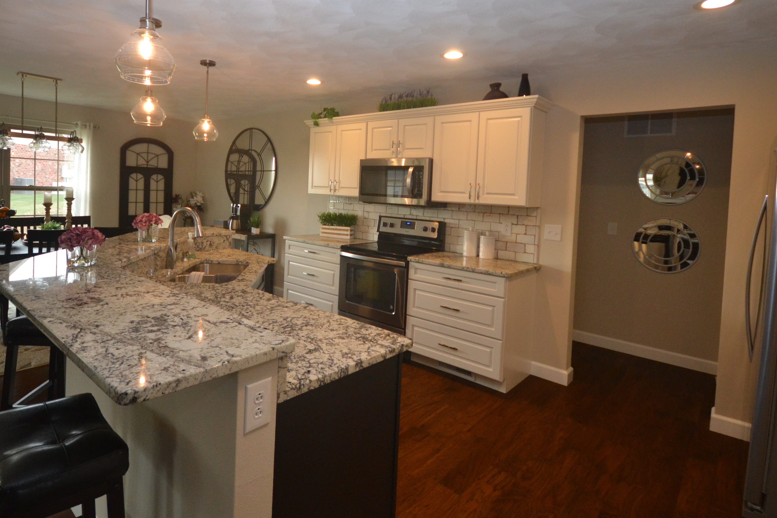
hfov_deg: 86.6
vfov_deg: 63.8
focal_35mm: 19
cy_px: 202
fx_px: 410
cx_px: 345
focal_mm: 10
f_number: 4
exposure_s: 1/60
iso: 1000
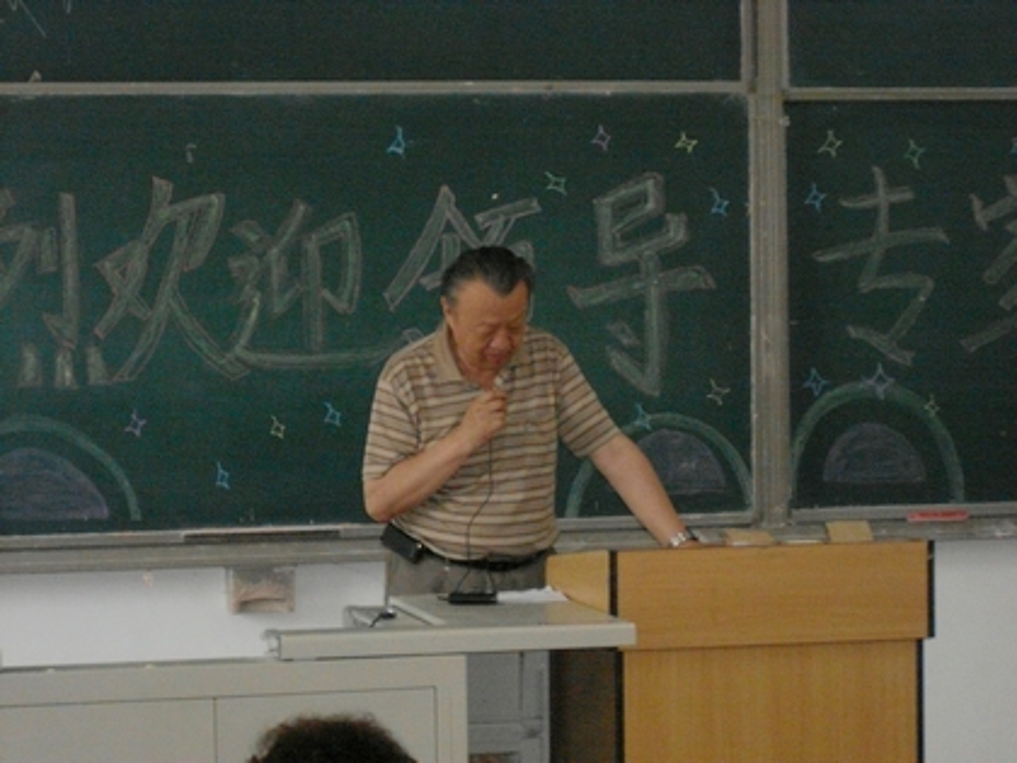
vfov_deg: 13.0
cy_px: 382
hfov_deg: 17.3
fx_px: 3349
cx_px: 508
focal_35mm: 114
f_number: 5.6
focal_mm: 18.9
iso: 400
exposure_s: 1/90
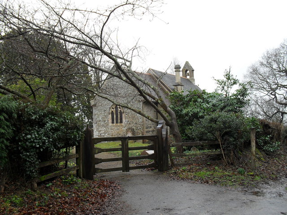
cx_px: 144
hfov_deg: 52.6
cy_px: 108
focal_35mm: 35
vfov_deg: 40.7
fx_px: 290
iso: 100
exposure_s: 1/180
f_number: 3.2
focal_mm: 6.3
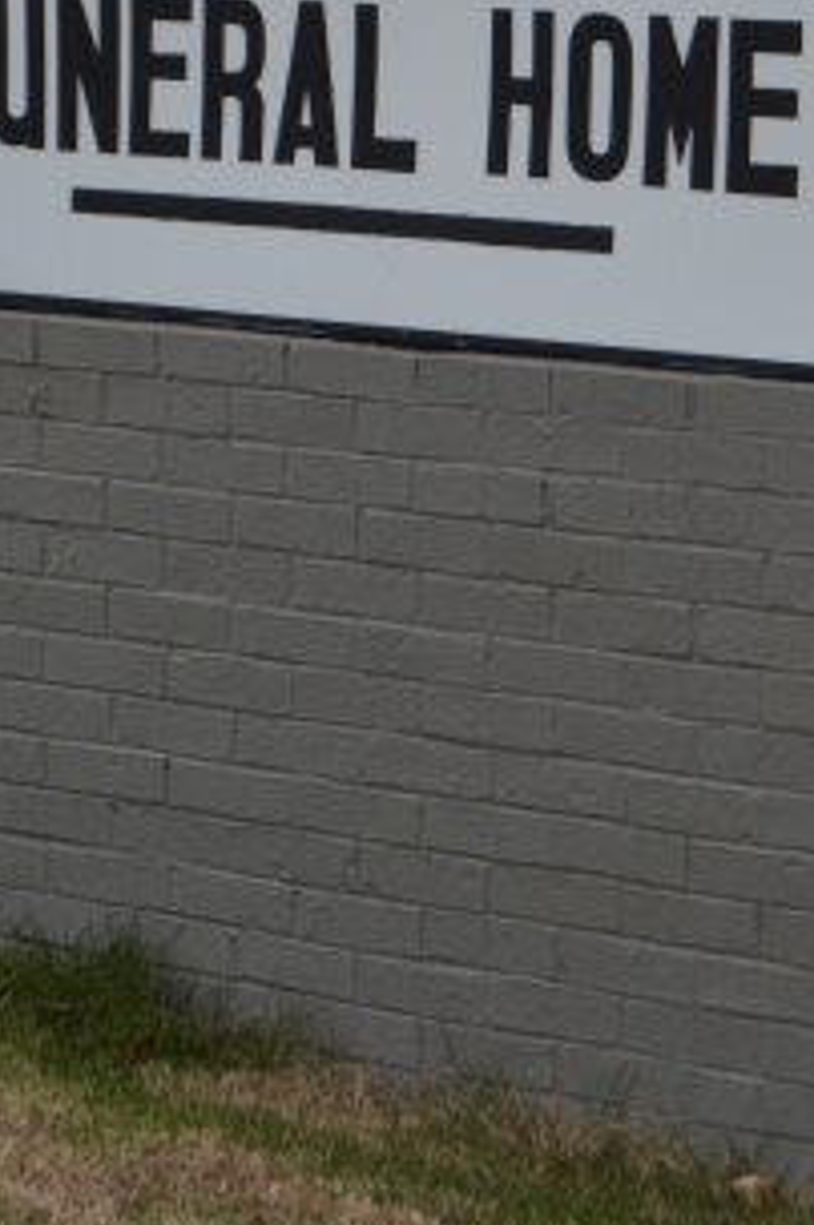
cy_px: 222
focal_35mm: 208
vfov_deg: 9.9
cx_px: 304
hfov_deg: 6.6
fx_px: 7079
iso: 100
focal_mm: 55
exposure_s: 1/160
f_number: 6.3
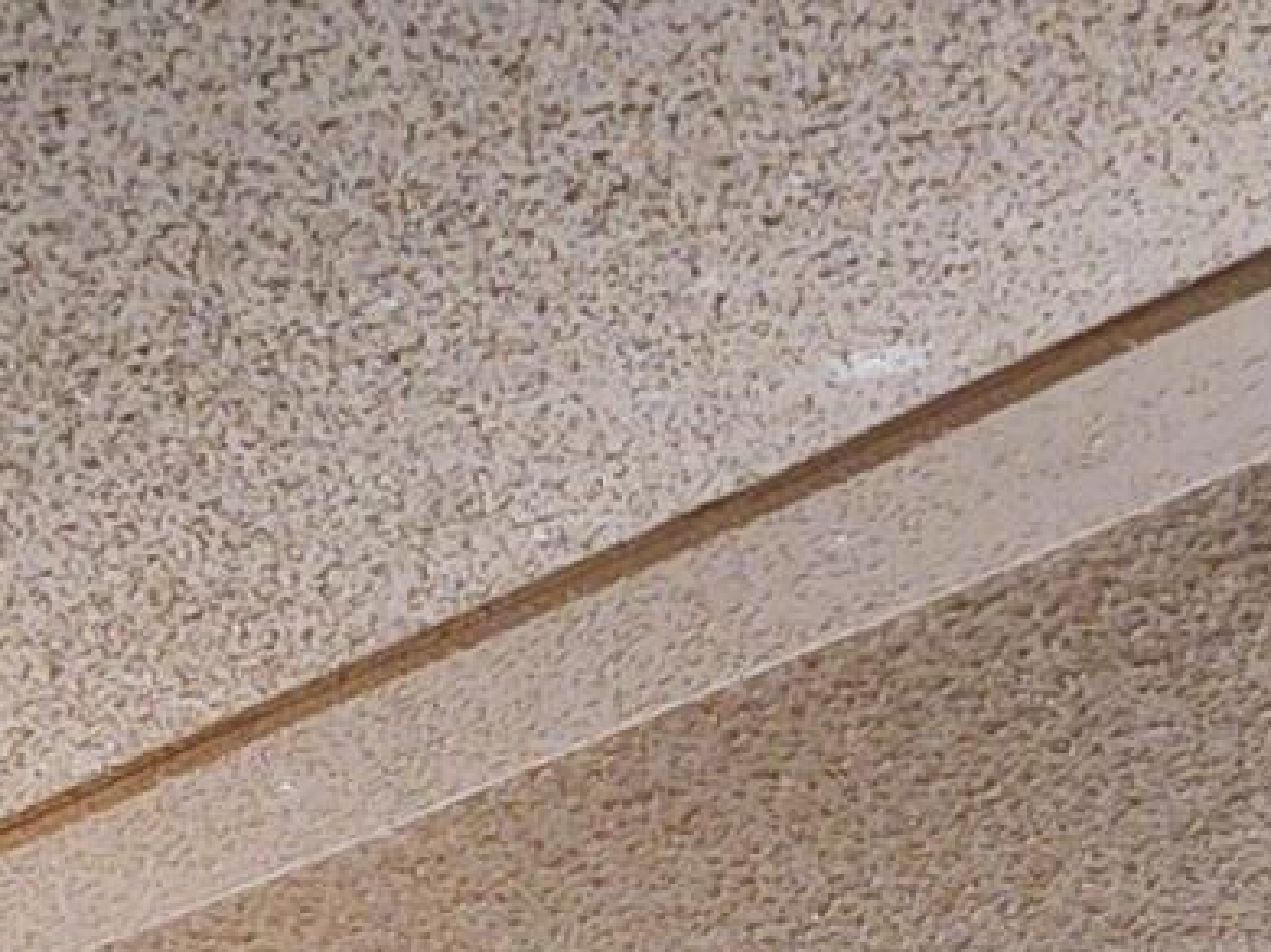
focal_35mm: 177
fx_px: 6495
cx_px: 652
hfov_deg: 11.2
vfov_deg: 6.8
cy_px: 3563
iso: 250
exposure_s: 1/120
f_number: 1.8
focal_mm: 6.4
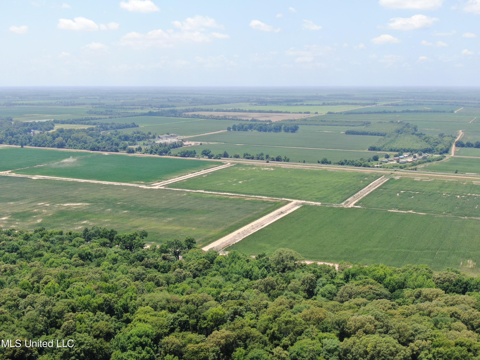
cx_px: 240
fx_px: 582
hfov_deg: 44.8
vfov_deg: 34.3
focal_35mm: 42
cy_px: 180
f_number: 3.5
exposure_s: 1/500
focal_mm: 7.23
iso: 100
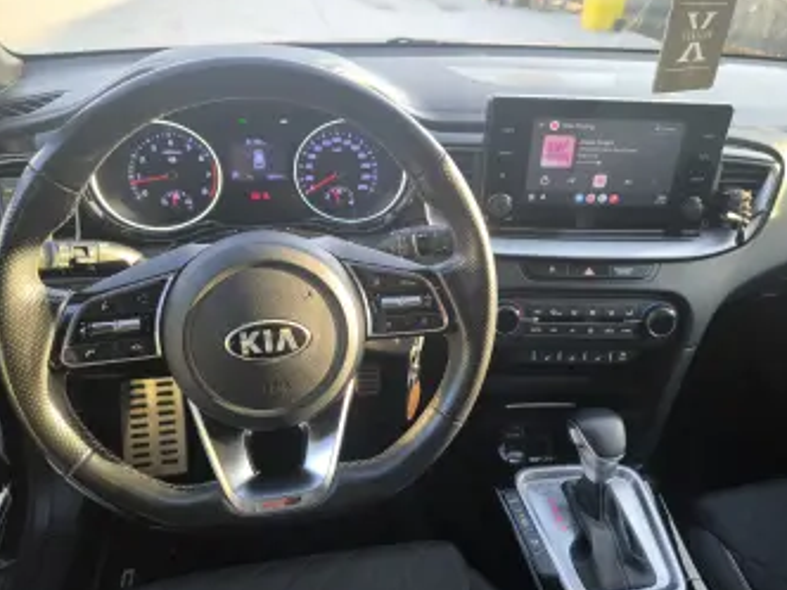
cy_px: 301
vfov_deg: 53.1
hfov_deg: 67.3
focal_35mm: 26
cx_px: 405
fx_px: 591
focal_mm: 6.92
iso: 80
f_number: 1.9
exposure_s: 1/100
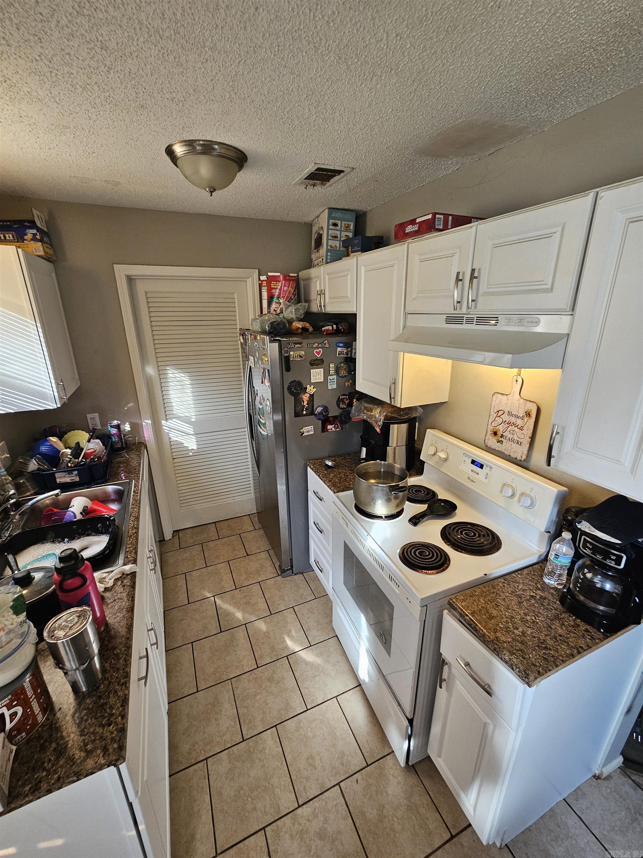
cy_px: 429
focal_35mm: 13
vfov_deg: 106.2
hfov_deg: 89.9
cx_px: 322
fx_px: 322
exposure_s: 1/60
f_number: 2.2
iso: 160
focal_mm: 2.2
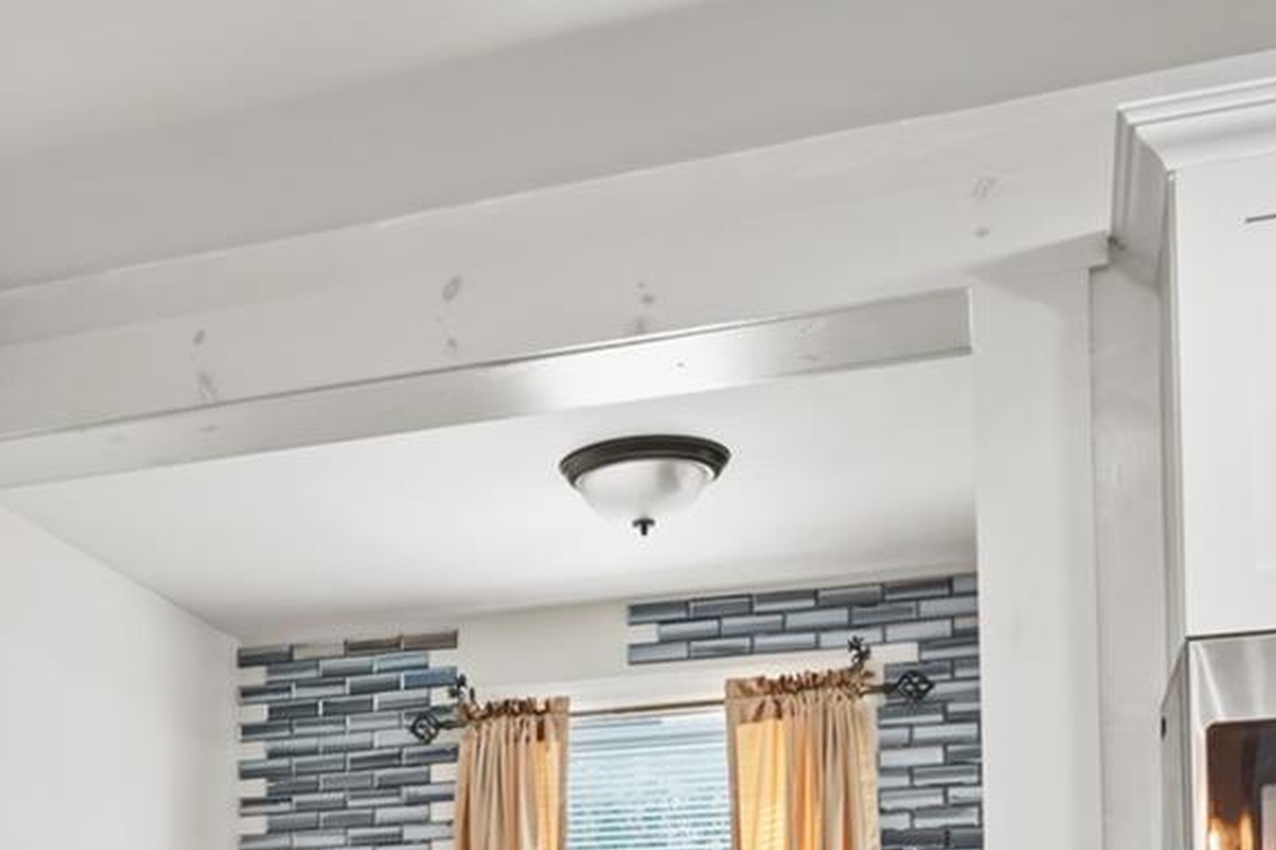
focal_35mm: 57
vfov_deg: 21.9
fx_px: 2020
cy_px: 1038
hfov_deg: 34.0
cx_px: 244
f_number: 9
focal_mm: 16
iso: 250
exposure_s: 2
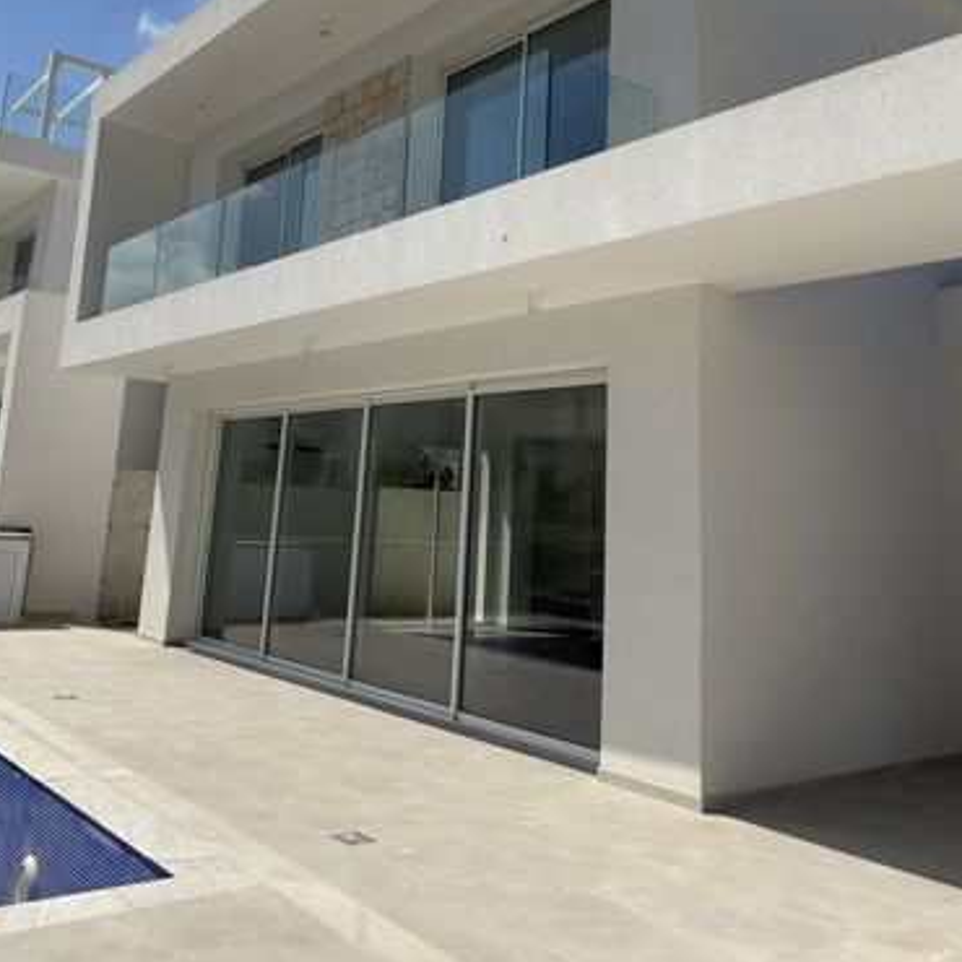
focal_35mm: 33
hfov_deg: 49.7
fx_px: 1038
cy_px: 289
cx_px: 463
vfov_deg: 48.5
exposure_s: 1/11364
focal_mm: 5.7
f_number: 1.5
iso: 50
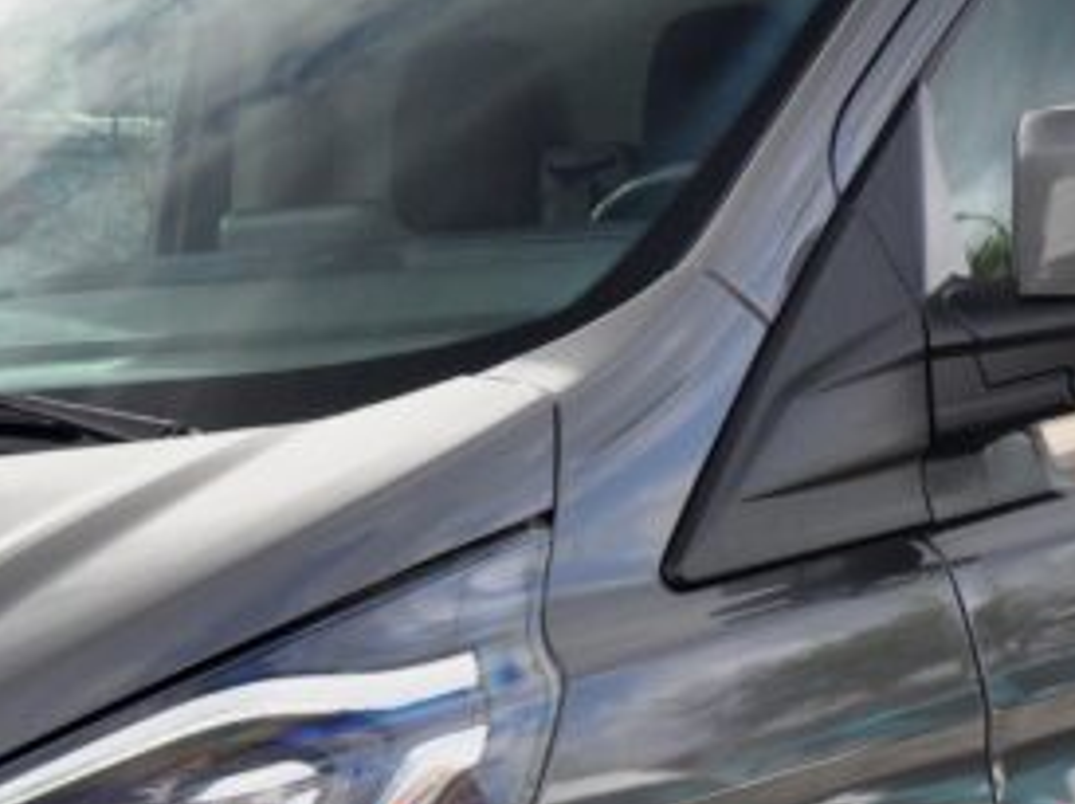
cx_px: 616
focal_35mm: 151
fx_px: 4685
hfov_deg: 13.1
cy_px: 690
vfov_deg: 9.8
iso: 500
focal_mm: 28
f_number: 7.1
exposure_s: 1/200
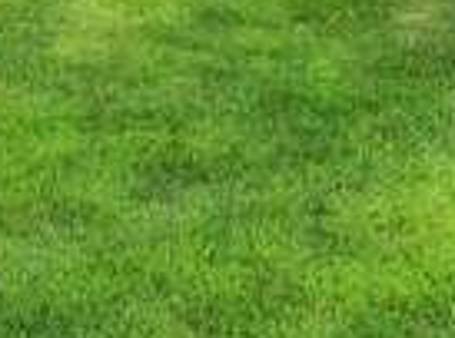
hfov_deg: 23.9
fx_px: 983
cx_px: 538
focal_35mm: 75
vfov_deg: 15.6
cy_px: -338
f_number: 11
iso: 200
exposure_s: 1/60
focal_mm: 8
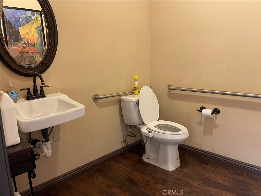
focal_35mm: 25
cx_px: 130
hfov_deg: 69.4
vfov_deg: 54.9
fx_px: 188
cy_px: 98
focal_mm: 5.1
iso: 500
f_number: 1.6
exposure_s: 1/60
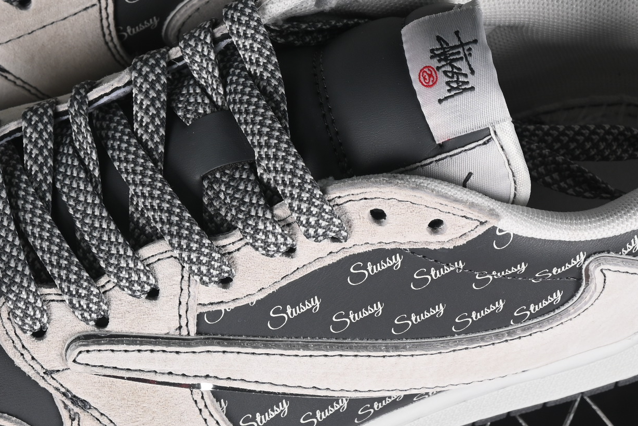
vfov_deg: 8.1
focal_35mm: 170
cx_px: 212
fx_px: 3013
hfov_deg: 12.1
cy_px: 121
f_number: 7.1
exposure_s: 1/80
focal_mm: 50
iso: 160
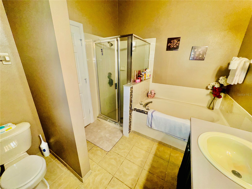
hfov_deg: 102.1
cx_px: 126
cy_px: 94
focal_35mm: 14
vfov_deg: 85.7
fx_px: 102
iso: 100
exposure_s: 1/60
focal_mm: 2.22
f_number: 2.2
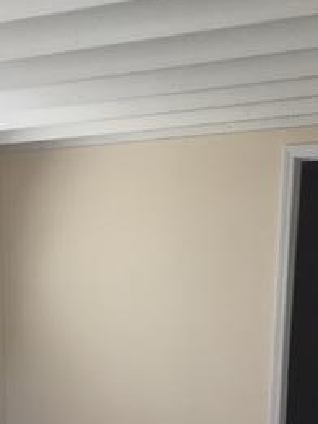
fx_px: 869
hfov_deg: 20.7
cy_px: 486
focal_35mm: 71
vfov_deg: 25.1
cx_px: 104
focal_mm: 4.15
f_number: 2.2
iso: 40
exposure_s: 1/30
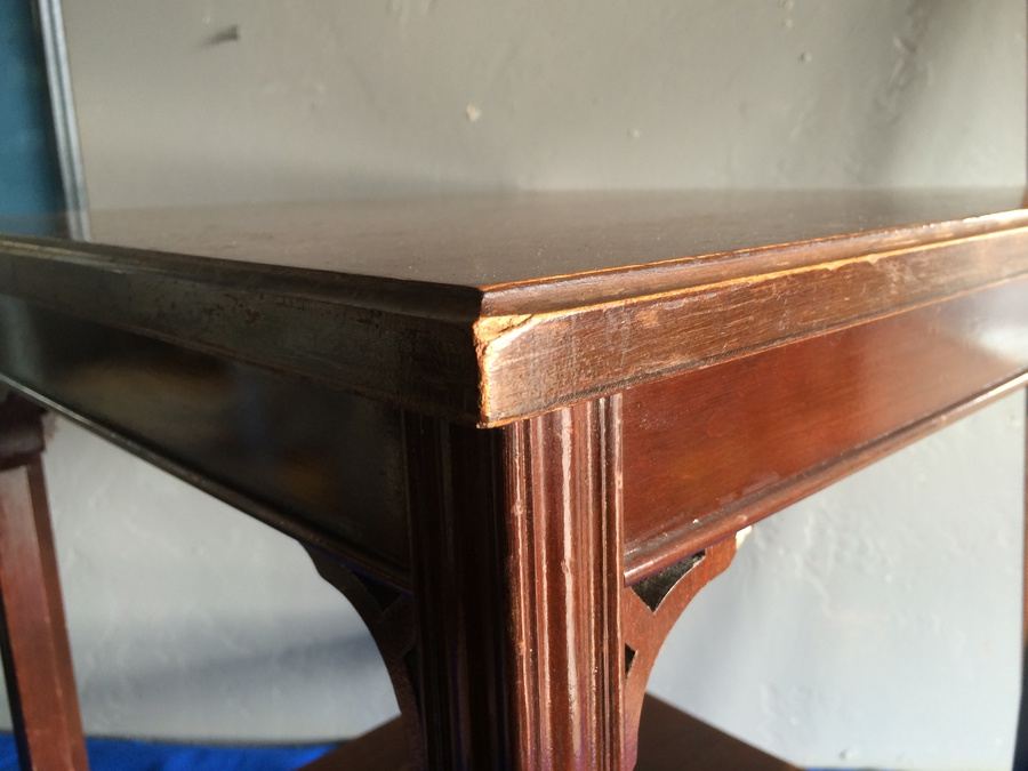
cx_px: 514
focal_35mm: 30
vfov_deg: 46.8
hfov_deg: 60.0
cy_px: 386
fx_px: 891
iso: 80
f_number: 2.2
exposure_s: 1/30
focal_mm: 4.12
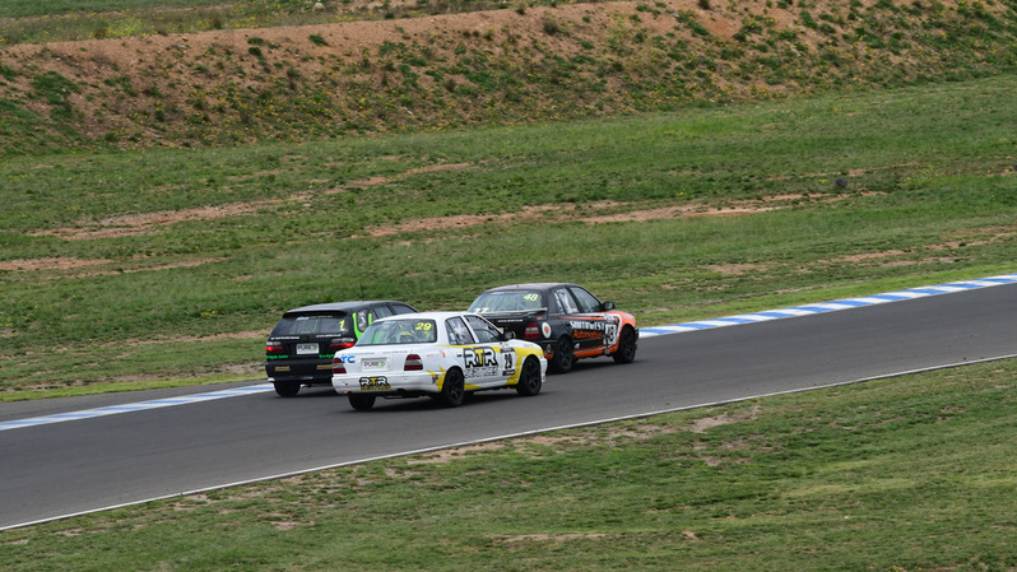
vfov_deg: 2.6
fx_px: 12756
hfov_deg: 4.6
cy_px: 268
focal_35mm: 473
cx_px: 508
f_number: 11
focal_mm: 300
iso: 400
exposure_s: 1/640
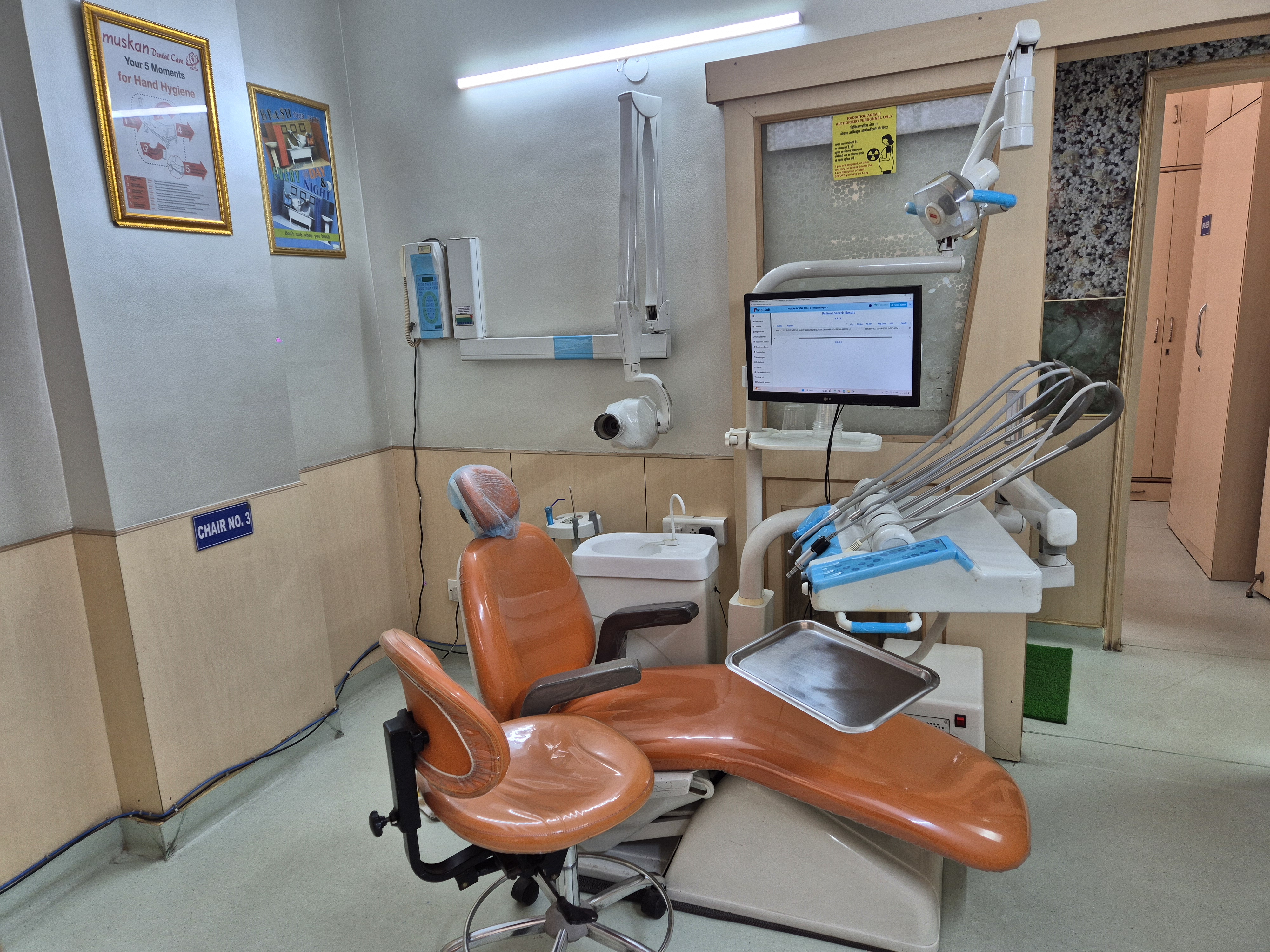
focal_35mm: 23
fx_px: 844
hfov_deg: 73.9
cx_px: 635
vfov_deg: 58.9
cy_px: 476
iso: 64
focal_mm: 5.4
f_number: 1.8
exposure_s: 1/100
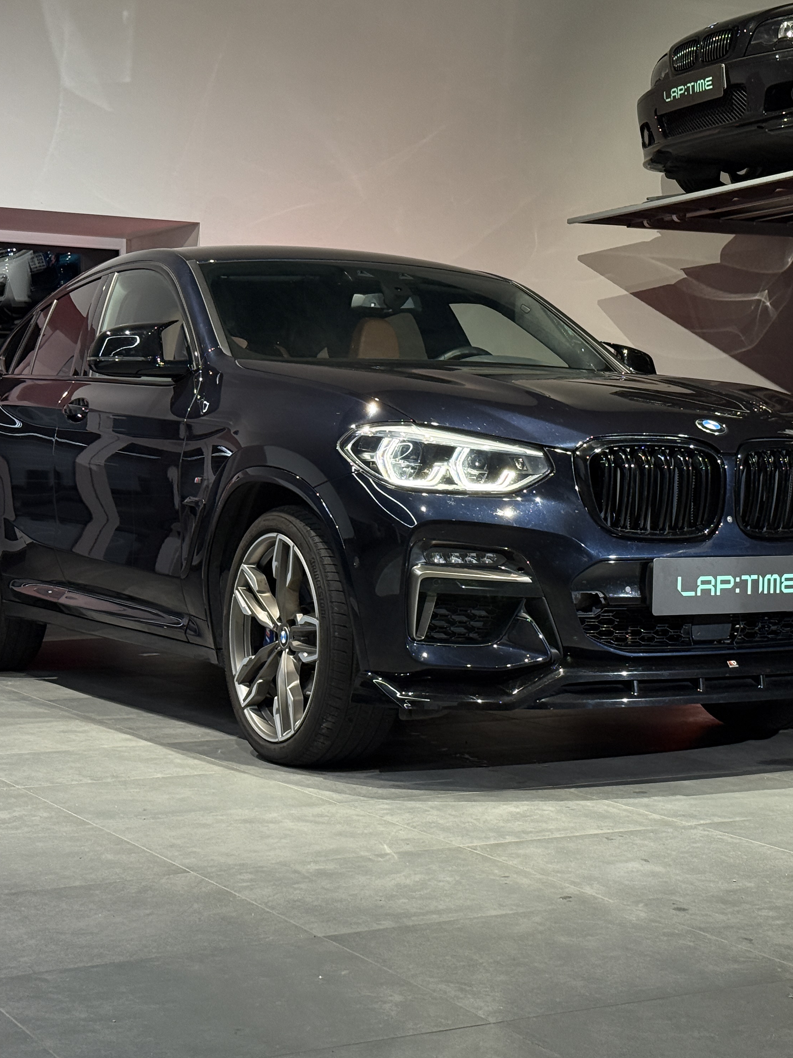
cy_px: 530
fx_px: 1985
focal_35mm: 65
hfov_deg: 22.6
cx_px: 473
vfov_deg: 29.8
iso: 160
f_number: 1.78
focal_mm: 6.76
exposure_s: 1/50
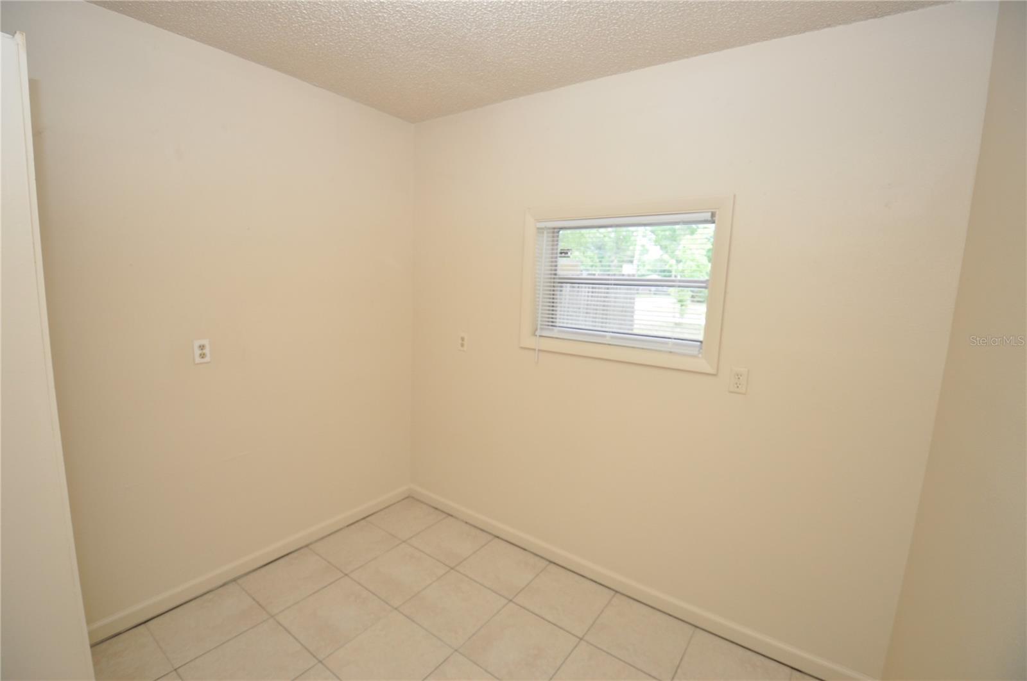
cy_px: 340
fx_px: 427
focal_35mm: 15
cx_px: 514
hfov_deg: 100.5
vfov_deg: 77.2
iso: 500
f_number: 4
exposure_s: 1/60
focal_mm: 10
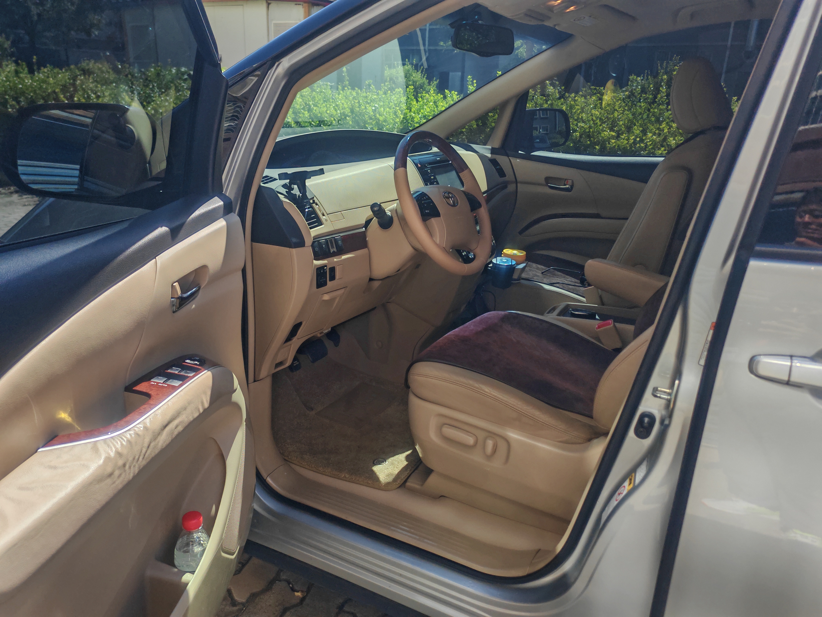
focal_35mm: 26
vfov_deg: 53.1
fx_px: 617
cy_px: 308
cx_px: 411
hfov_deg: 67.3
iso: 50
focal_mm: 5.4
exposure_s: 1/1700
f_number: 1.6
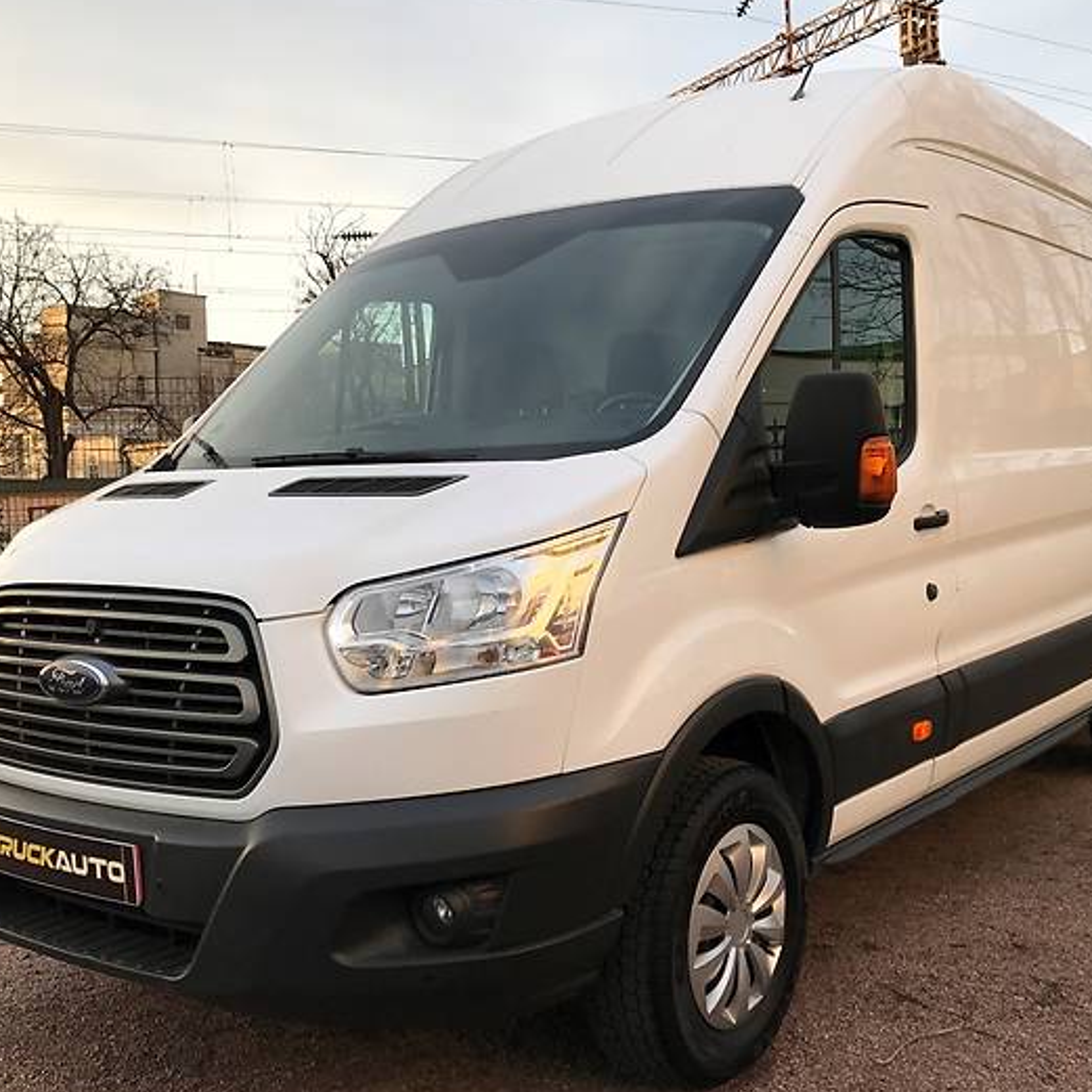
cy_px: 534
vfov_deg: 43.9
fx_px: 1356
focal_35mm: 38
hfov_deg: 43.8
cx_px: 604
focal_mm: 4
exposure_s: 1/361
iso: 20
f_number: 1.8
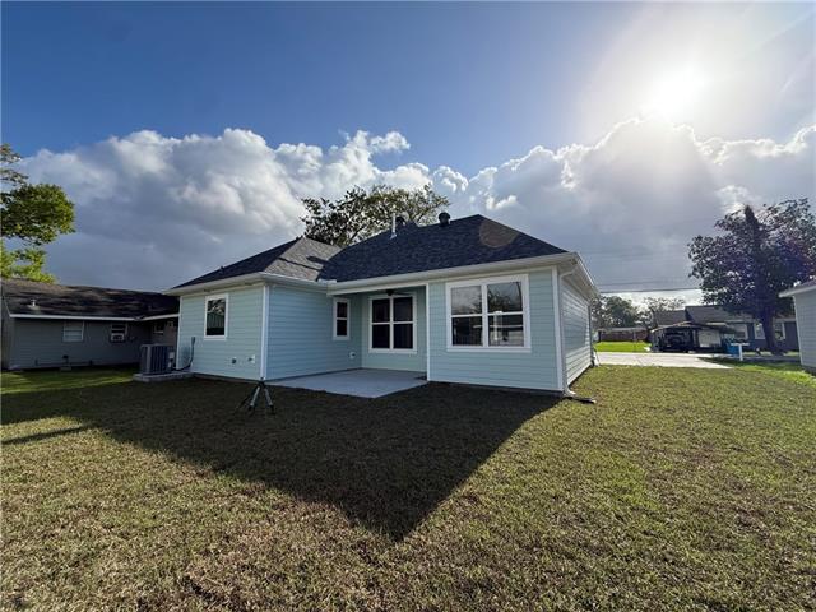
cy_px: 306
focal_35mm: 14
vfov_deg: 85.7
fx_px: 330
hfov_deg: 102.1
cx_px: 408
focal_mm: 2.22
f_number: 2.2
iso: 80
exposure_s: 1/2717
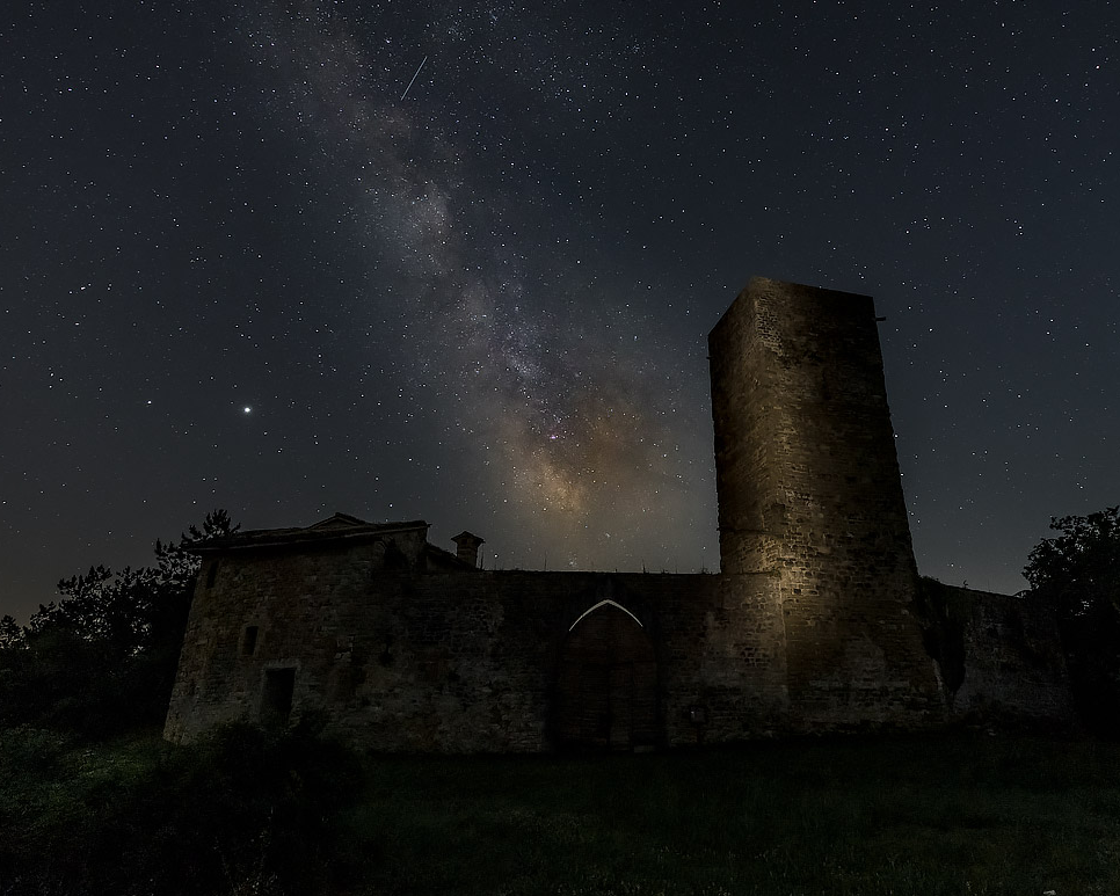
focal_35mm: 21
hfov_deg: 77.3
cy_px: 446
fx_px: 696
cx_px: 625
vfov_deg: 65.5
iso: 3200
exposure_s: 15
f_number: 4
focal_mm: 18
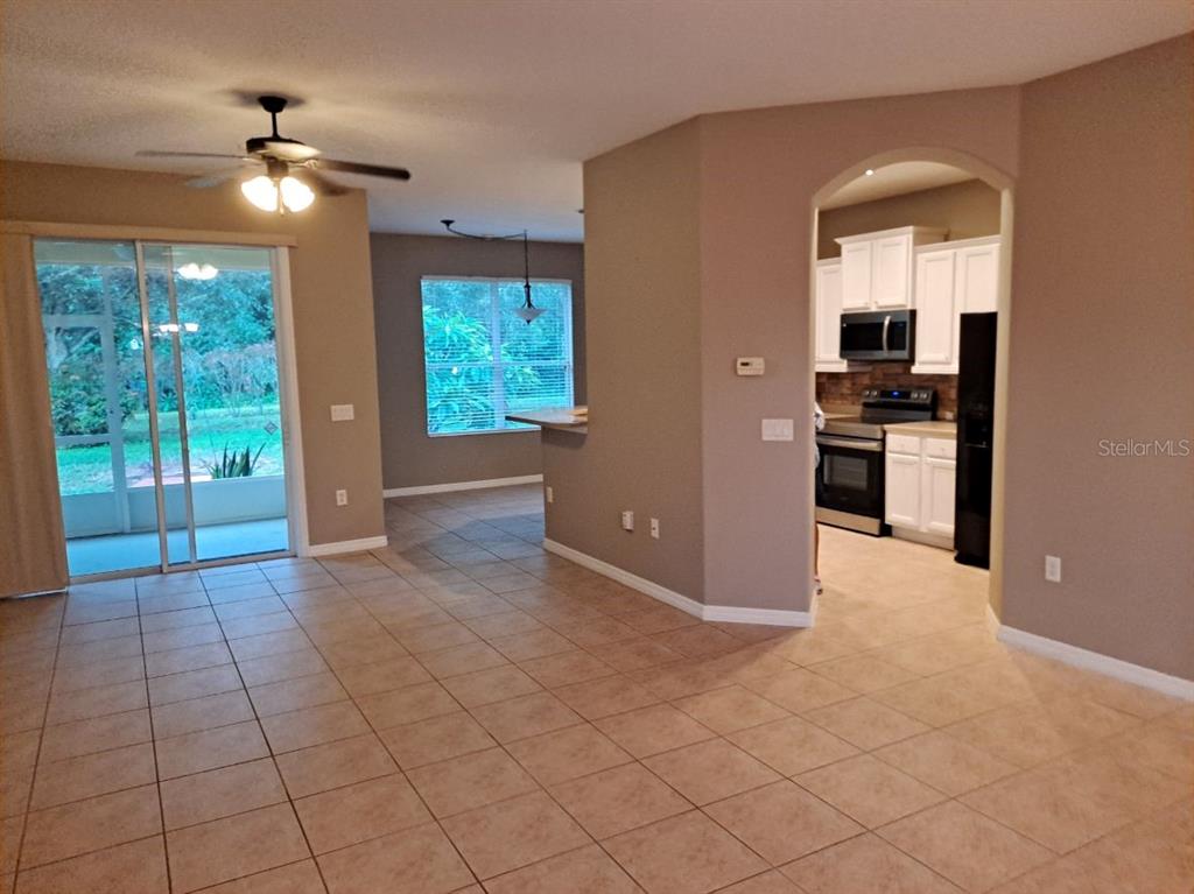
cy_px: 447
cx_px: 597
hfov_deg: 69.4
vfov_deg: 54.8
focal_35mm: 25
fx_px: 862
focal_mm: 4.6
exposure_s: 1/50
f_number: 2
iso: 400
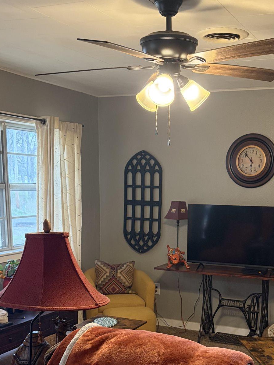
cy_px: 276
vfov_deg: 37.2
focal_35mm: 50
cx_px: 167
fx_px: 528
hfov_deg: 29.0
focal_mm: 5.96
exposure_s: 1/60
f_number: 1.6
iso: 320
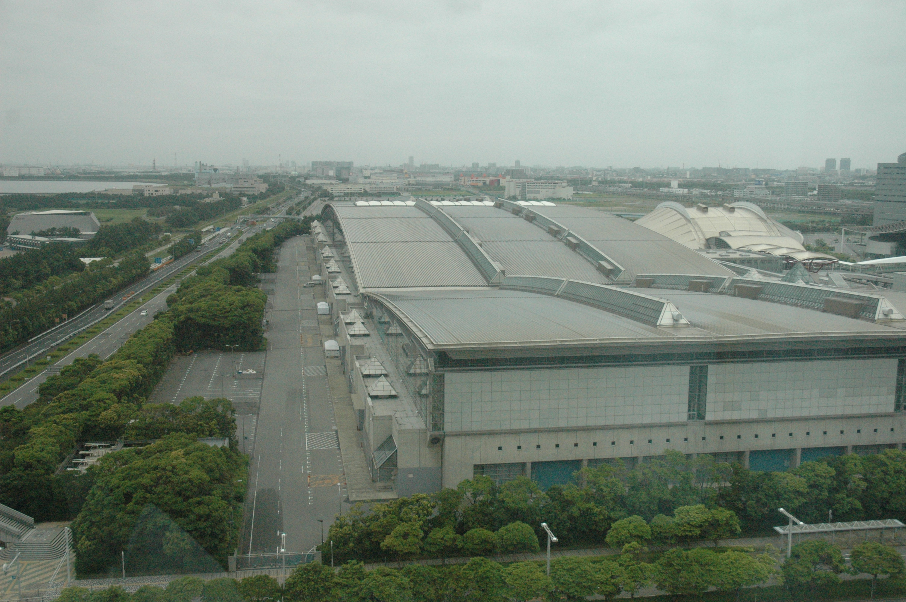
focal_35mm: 36
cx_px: 453
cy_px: 301
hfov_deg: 53.2
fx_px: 905
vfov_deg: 36.8
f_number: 5.6
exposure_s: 1/800
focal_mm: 24
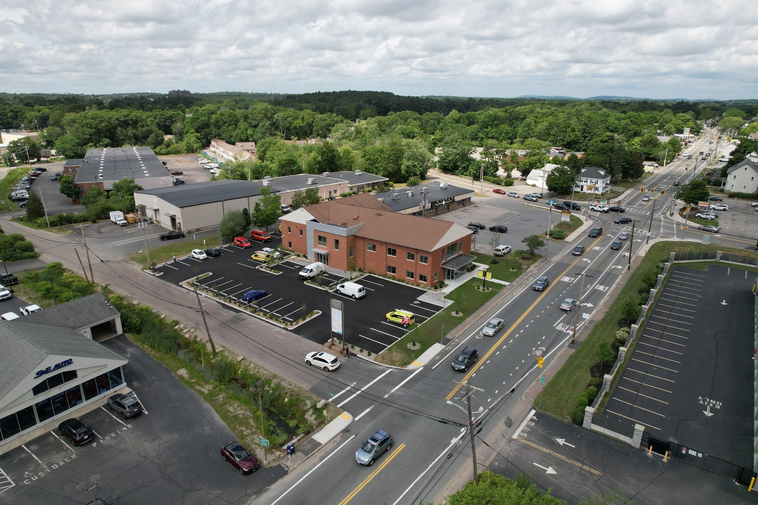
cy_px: 252
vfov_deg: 57.2
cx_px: 379
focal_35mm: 22
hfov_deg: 78.6
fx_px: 463
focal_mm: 8.38
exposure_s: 1/250
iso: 130
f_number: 2.8
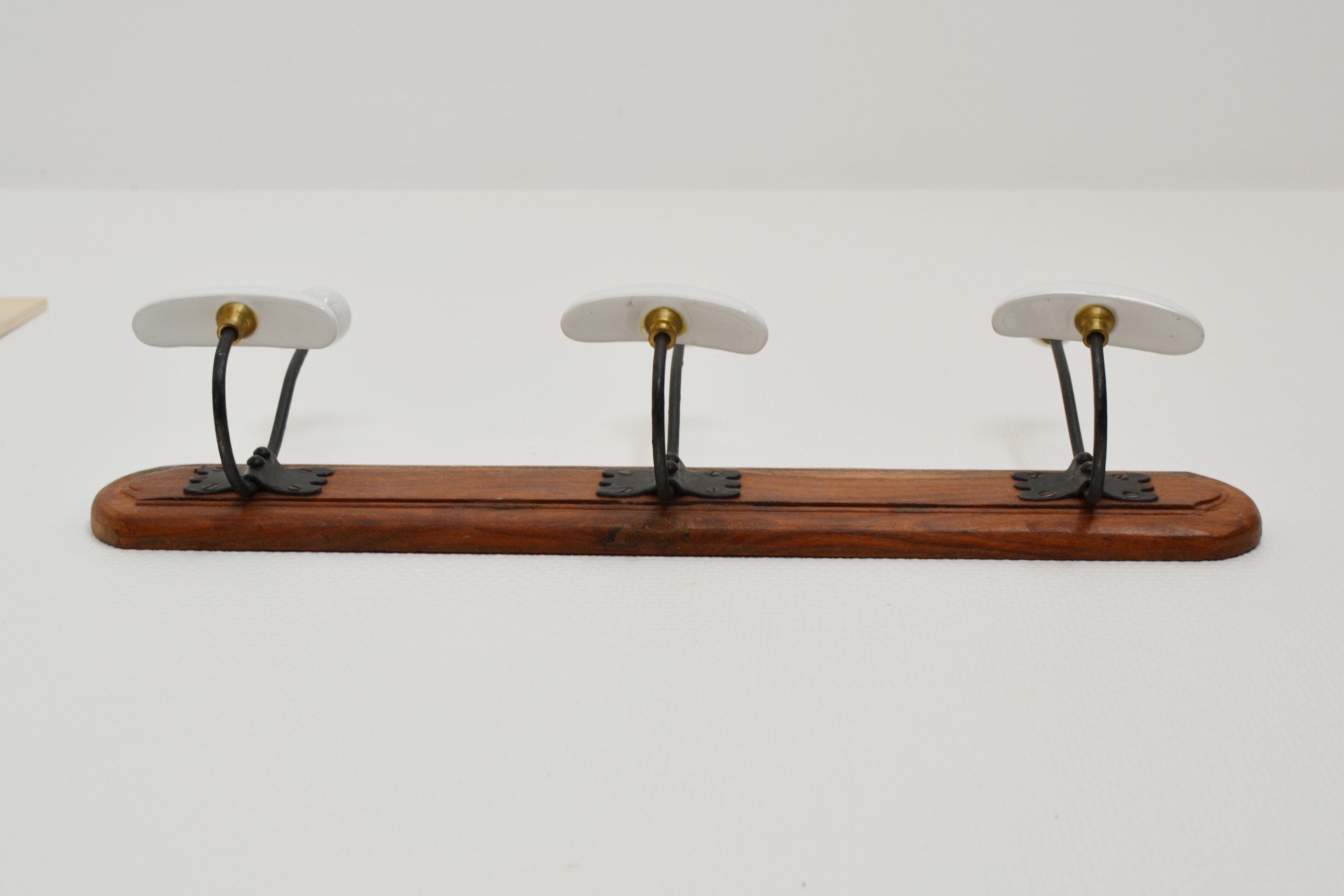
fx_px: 1960
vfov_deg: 25.7
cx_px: 672
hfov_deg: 37.9
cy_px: 448
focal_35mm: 52
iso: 160
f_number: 5.6
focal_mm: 35
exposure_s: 1/60
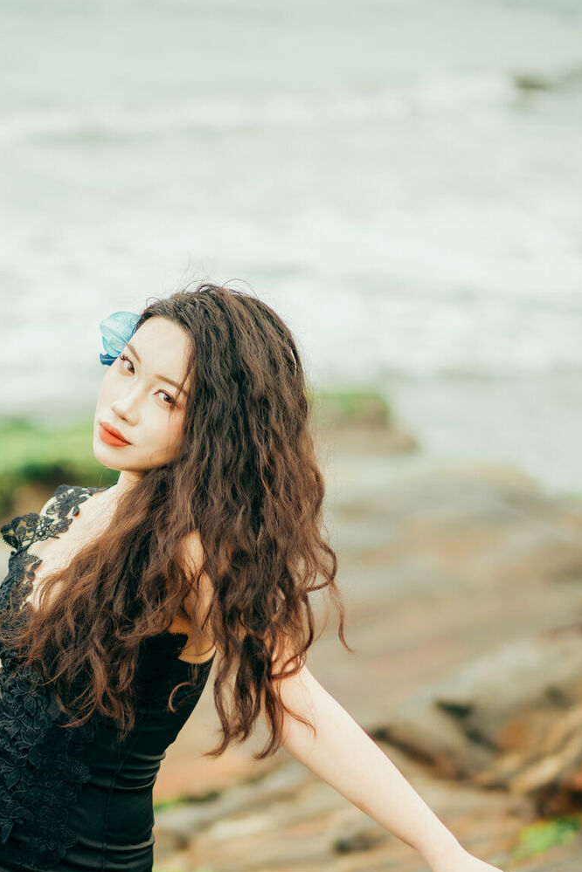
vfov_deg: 15.3
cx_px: 163
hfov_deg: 10.2
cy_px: 601
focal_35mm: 134
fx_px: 3249
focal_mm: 85
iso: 200
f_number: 1.8
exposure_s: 1/800
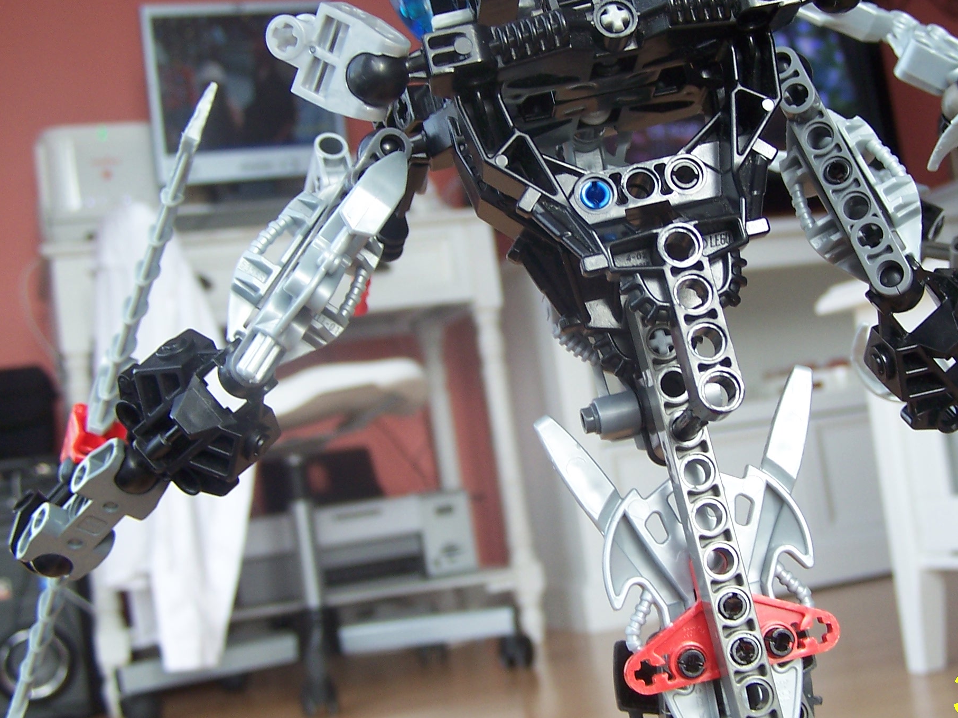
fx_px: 1495
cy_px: 319
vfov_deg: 27.0
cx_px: 610
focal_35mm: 54
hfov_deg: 35.3
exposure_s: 1/60
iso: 80
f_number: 2.8
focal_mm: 6.3
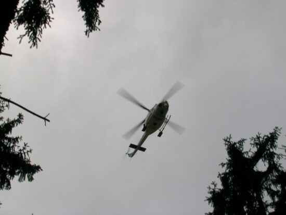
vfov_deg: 19.2
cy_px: 108
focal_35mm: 77
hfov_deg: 25.3
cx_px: 143
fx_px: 636
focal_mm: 11.7
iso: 50
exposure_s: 1/152
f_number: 6.7
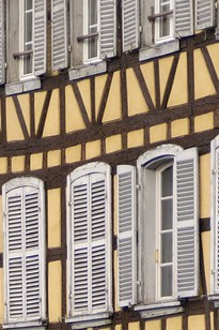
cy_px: 853
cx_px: -54
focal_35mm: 545
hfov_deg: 2.5
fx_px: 4978
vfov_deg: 3.7
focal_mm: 70
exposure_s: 1/160
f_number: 3.5
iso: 100
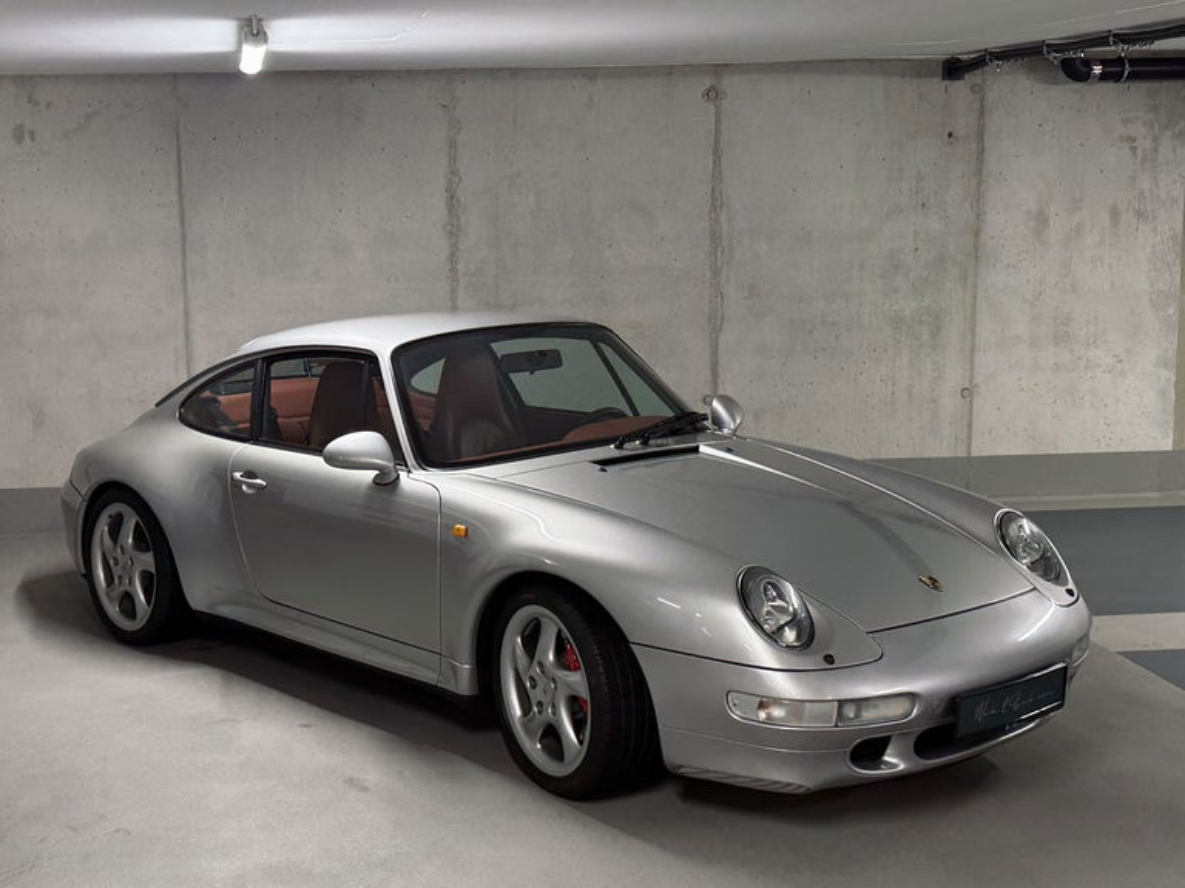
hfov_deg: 71.6
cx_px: 592
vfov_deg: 56.8
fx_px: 822
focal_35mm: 24
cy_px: 444
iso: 100
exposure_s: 1/50
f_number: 1.78
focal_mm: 6.76
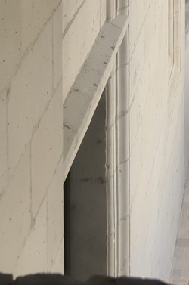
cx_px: 279
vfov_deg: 15.5
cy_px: -271
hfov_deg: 12.1
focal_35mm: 108
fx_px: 855
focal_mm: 17
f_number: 6.3
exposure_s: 1/100
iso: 100
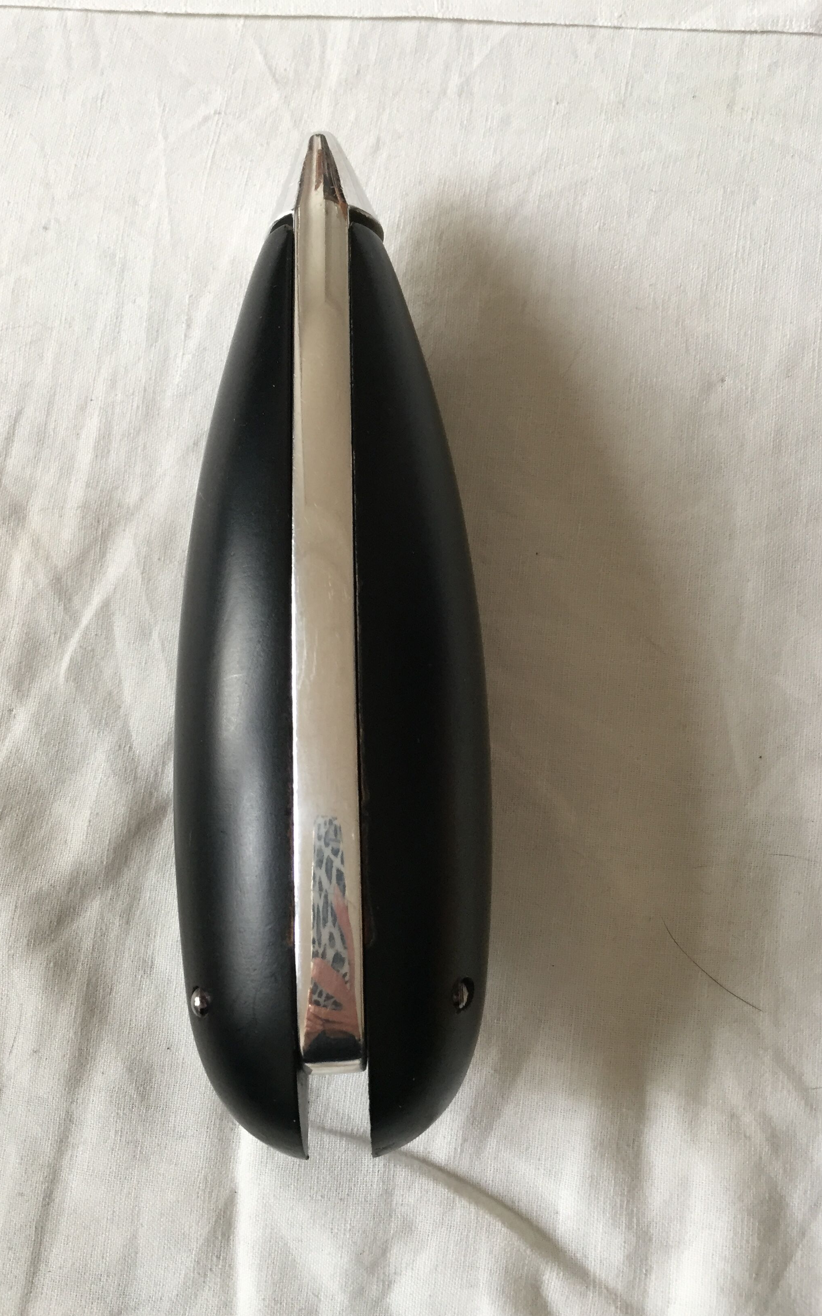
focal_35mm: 31
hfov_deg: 40.5
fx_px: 1111
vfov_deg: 61.2
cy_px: 656
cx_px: 366
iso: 125
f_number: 2.2
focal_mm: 4.15
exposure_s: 1/33
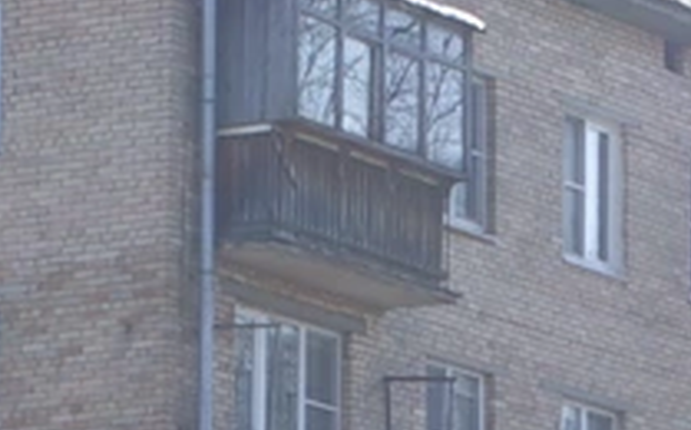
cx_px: 238
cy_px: 1006
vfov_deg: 3.4
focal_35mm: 385
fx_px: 7234
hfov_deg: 5.5
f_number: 9.5
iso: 100
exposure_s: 1/60
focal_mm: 35
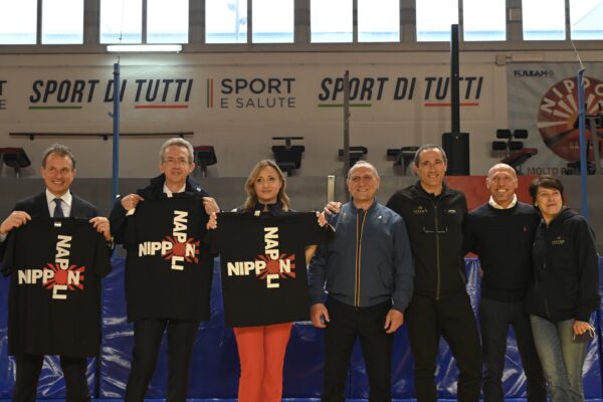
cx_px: 302
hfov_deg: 41.1
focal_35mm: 48
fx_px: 804
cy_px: 201
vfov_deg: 28.1
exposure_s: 1/125
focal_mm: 48
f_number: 5.6
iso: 2500
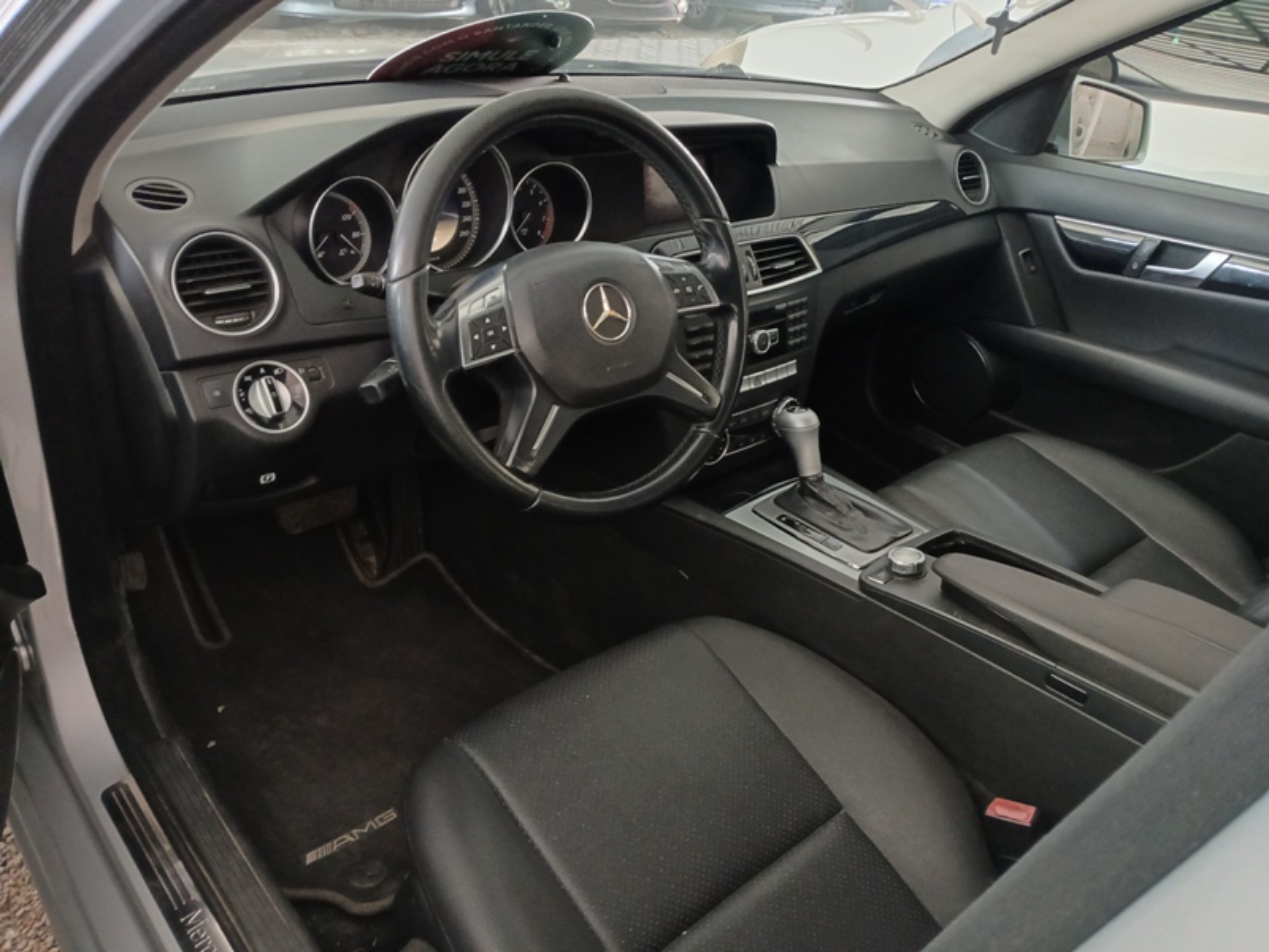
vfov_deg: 53.1
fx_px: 953
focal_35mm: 26
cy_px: 476
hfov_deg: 67.3
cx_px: 634
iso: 800
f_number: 1.8
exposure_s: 1/20
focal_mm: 3.98
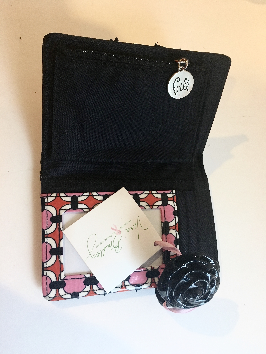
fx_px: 297
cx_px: 133
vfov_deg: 61.7
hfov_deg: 48.2
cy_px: 177
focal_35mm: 29
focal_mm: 4.15
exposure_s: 1/24
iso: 200
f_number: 2.2
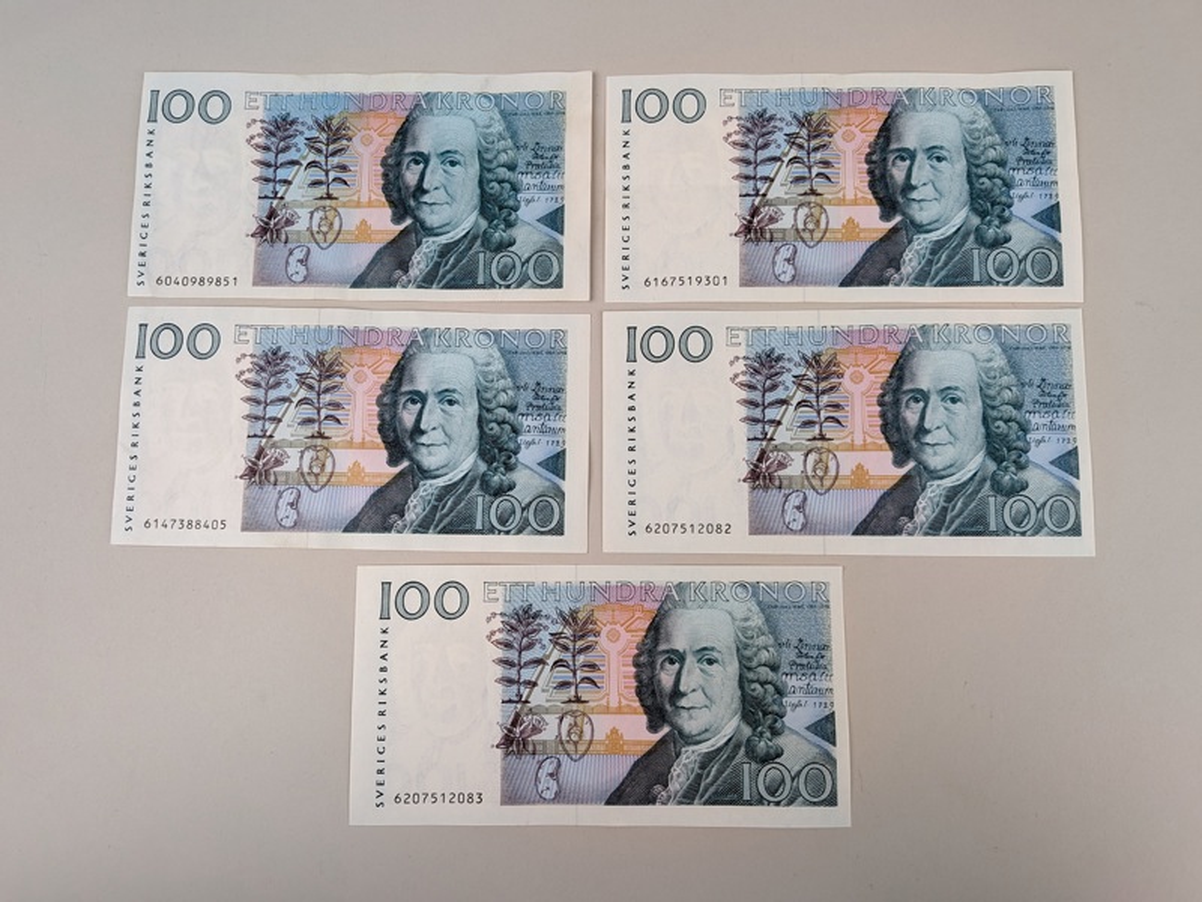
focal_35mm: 24
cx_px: 601
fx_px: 833
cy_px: 451
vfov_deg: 56.8
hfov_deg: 71.6
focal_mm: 4.53
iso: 38
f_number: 1.7
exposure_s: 1/290
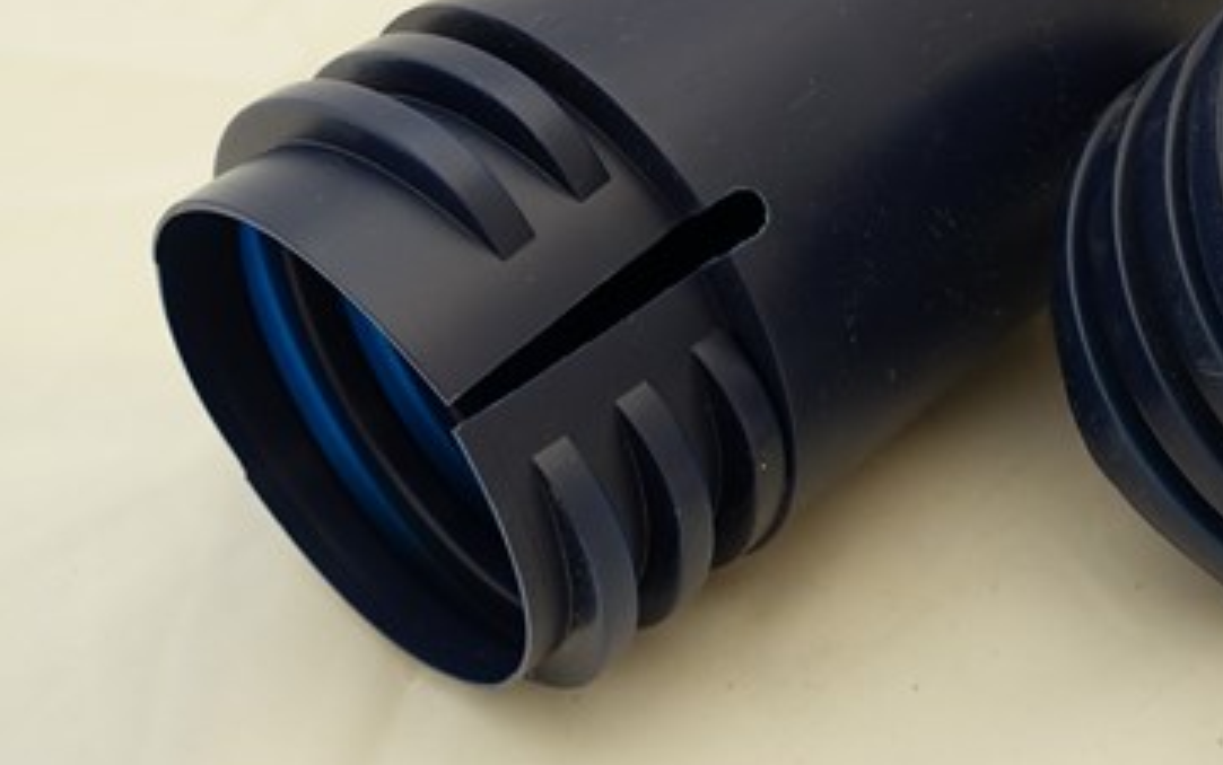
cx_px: 1027
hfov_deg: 34.8
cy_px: 117
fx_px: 1867
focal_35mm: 56
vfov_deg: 22.7
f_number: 2.5
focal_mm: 11.45
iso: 400
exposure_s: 1/40
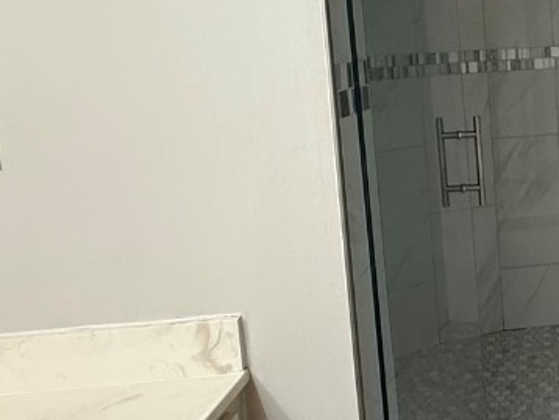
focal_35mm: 40
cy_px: 101
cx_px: 573
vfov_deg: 35.2
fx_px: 646
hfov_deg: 40.3
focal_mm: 2.22
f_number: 2.2
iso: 320
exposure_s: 1/60
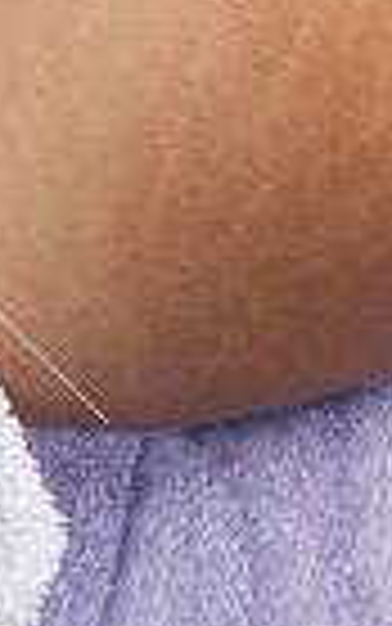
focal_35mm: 361
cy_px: -1031
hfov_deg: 3.5
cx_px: 1307
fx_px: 6164
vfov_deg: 5.6
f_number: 8
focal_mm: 38
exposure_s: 1/100
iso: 100
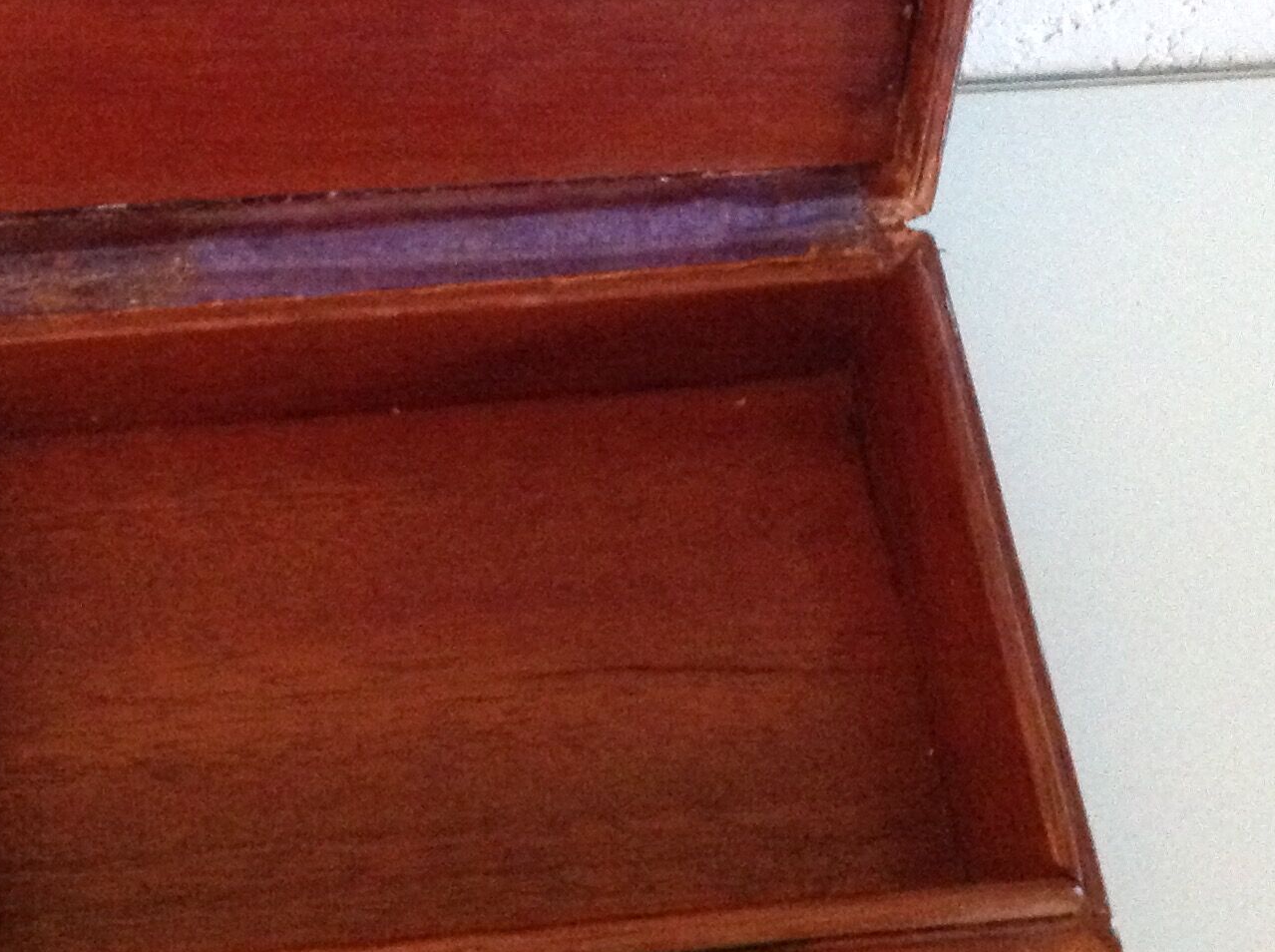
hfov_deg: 27.2
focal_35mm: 71
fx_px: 2611
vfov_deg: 20.6
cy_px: 307
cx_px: 405
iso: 800
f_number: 2.4
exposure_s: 1/17
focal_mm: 4.28
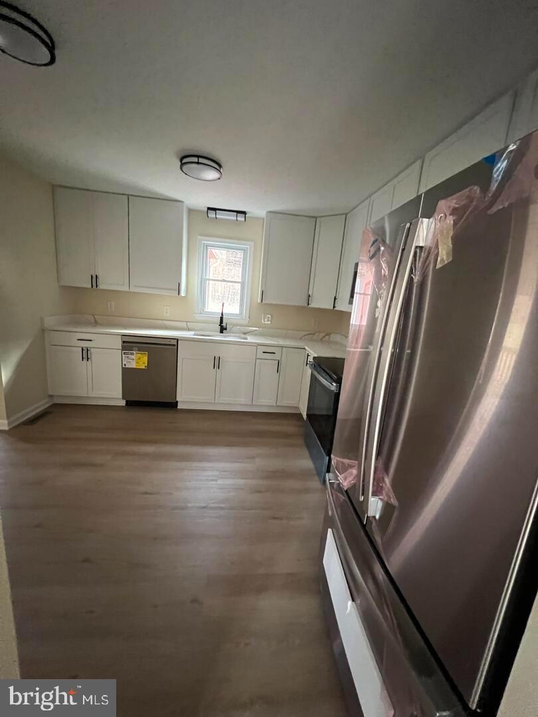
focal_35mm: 13
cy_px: 358
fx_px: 269
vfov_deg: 106.2
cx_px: 269
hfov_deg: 89.9
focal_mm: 1.57
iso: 1000
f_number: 1.8
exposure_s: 1/49
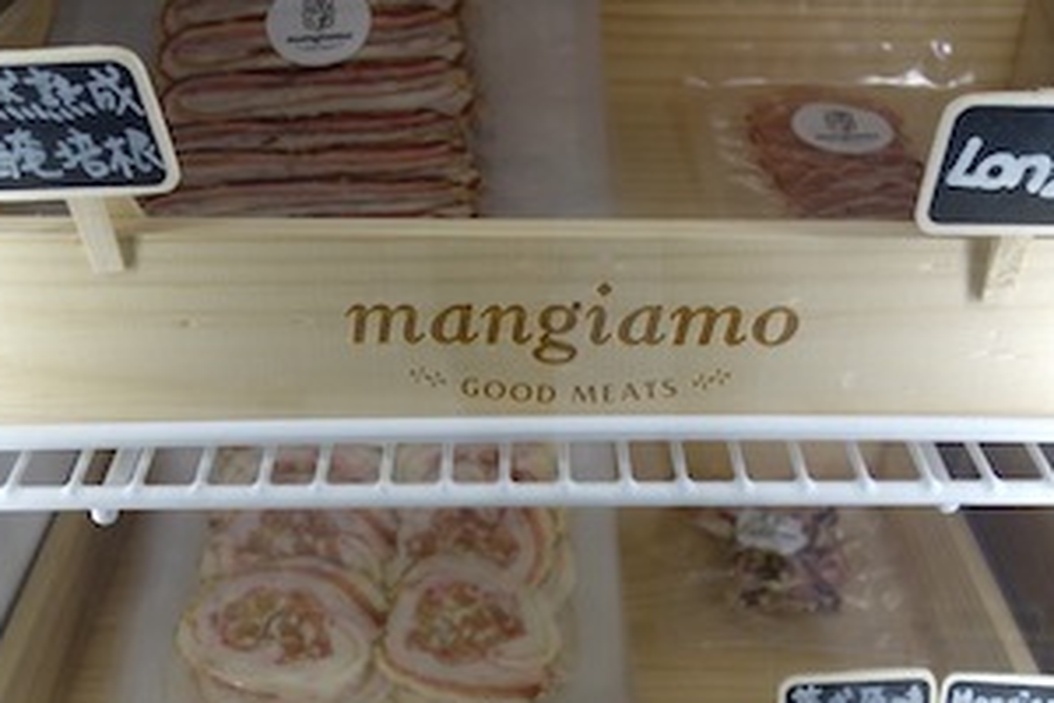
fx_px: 1230
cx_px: 513
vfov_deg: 31.9
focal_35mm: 42
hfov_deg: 46.4
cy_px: 380
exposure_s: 1/100
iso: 125
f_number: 2
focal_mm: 10.4
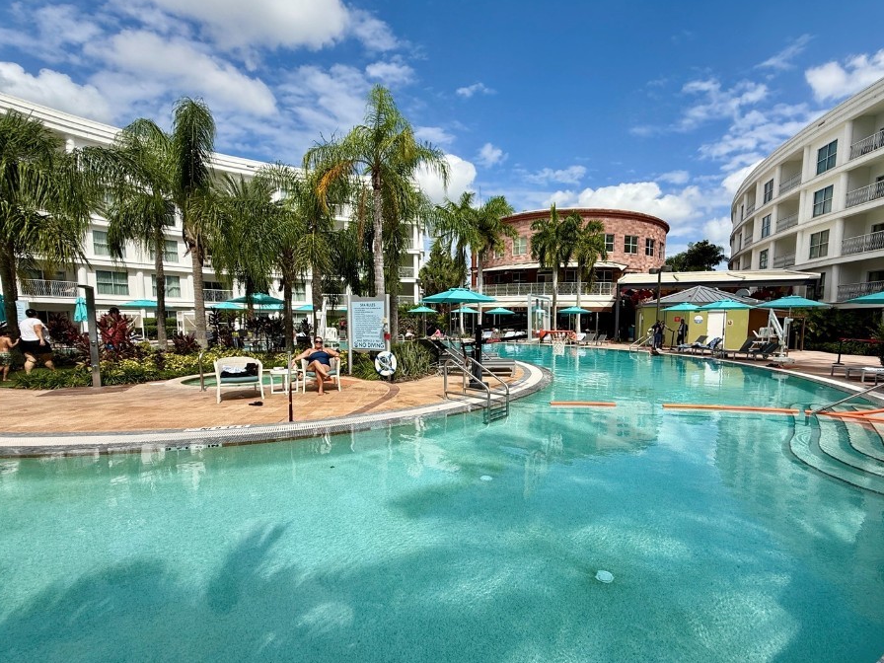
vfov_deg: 78.0
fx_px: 409
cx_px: 497
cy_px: 359
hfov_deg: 94.0
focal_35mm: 16
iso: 50
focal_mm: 2.22
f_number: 2.2
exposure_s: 1/2717
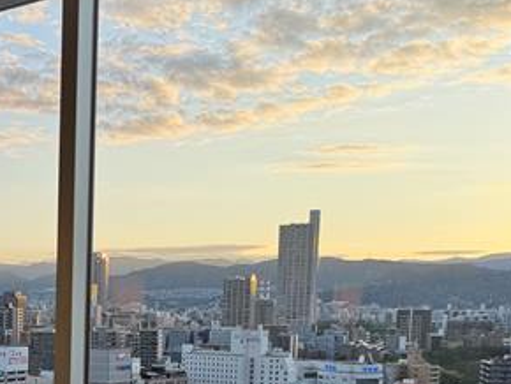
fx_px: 990
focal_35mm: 67
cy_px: 403
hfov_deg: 26.5
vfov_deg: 21.1
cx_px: -60
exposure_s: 1/464
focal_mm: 3.95
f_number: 1.8
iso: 50
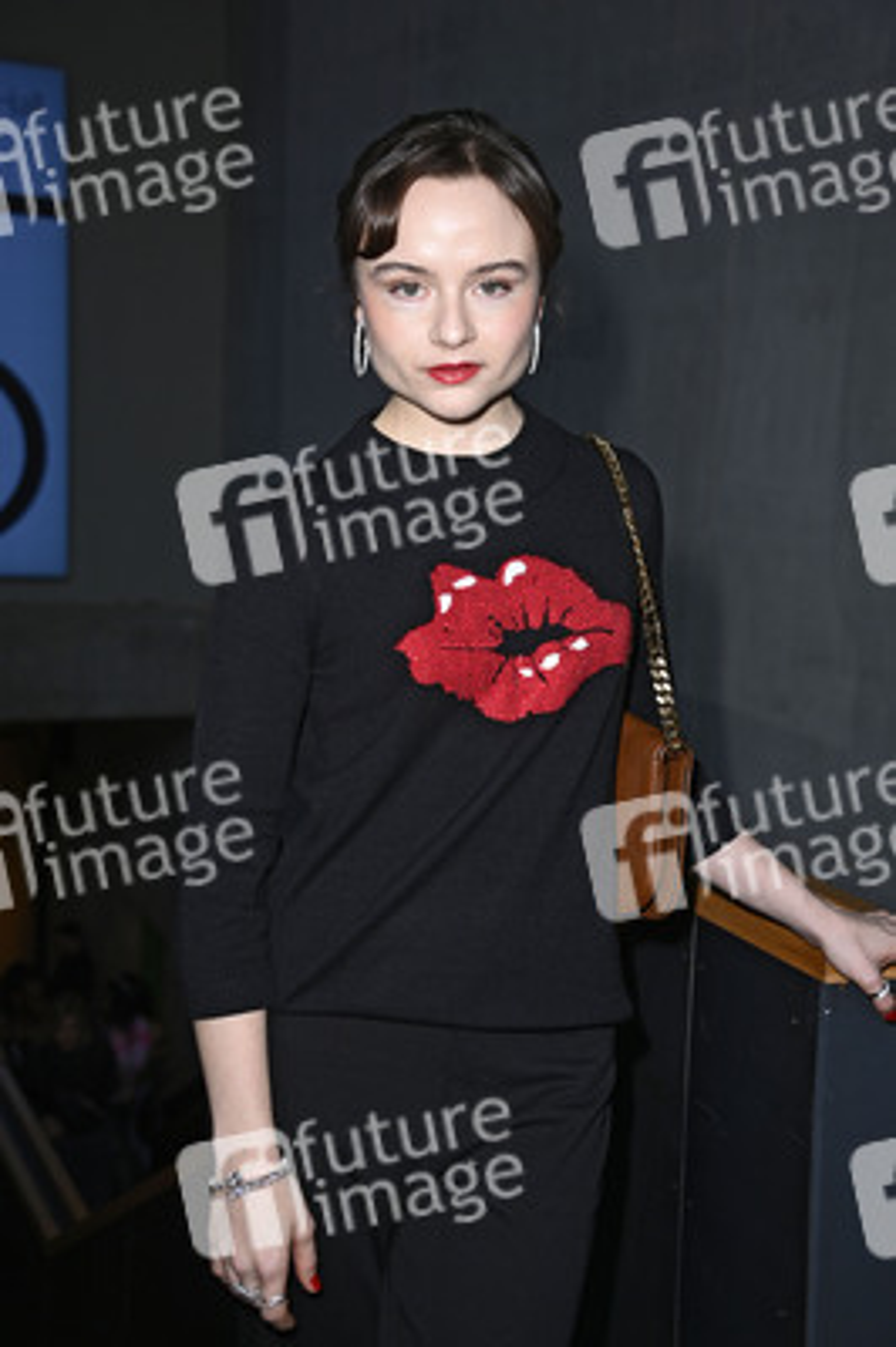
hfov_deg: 23.3
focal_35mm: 58
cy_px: 674
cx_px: 448
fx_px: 2169
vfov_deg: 34.5
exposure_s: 1/160
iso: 640
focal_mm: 58
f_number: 5.6
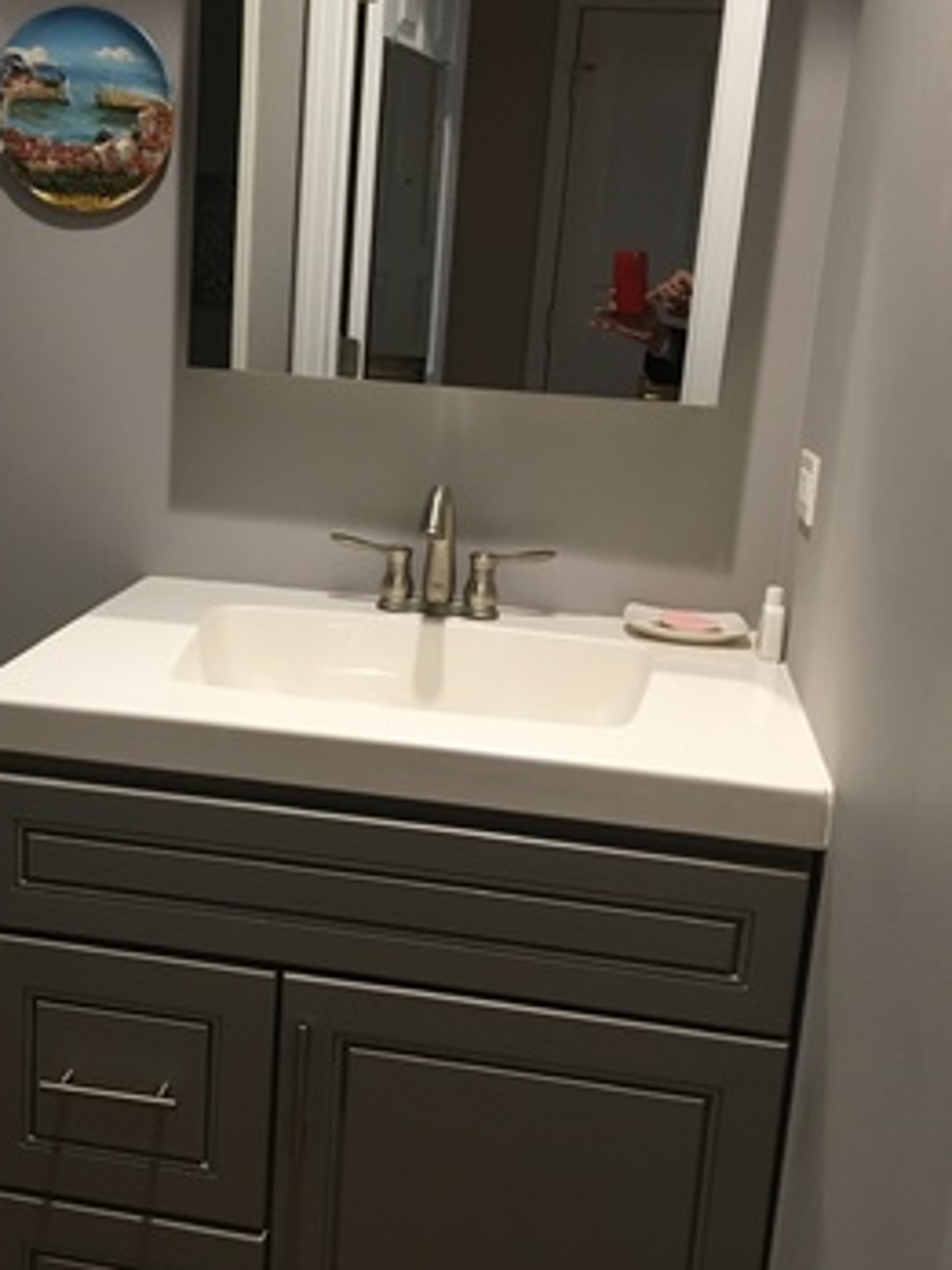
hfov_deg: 35.6
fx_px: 1467
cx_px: 314
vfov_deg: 46.8
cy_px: 602
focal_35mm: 40
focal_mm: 4.15
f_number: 2.2
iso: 100
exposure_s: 1/30
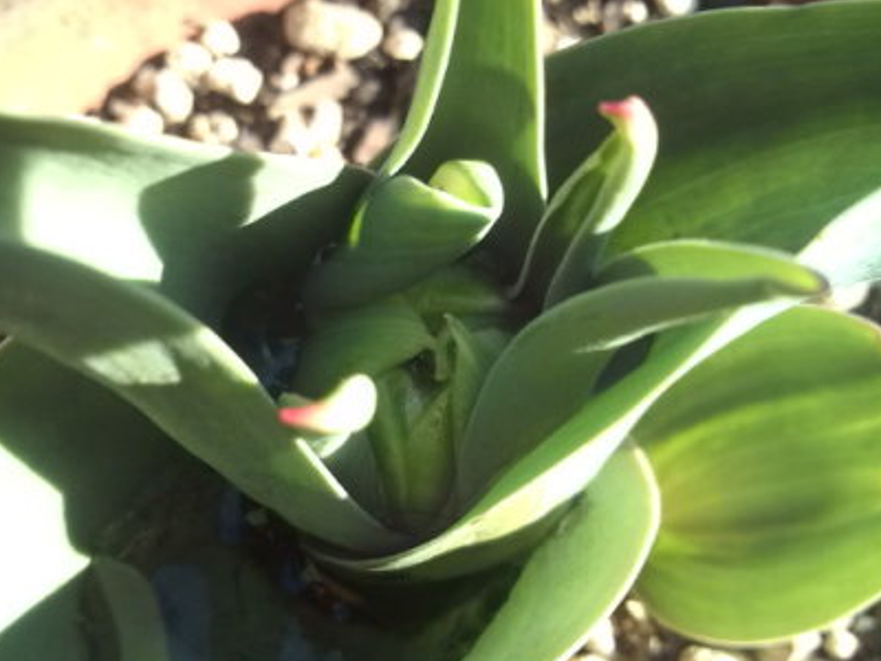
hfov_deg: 46.7
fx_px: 1018
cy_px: 378
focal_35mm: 40
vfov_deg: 35.9
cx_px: 399
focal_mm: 3.3
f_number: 2.8
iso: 65
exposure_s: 1/120
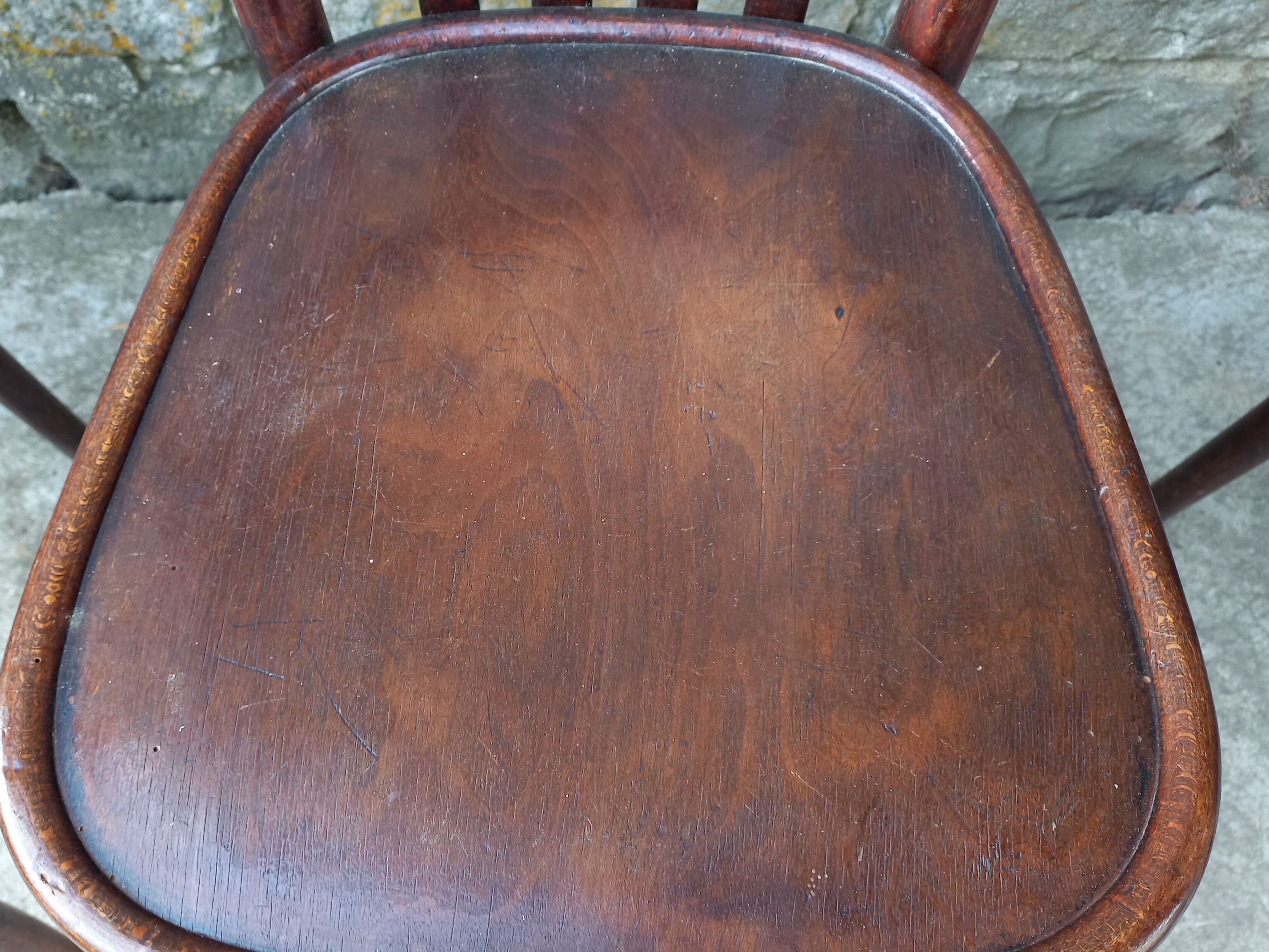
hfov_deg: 59.9
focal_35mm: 30
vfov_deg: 46.7
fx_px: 1100
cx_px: 589
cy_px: 529
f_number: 1.8
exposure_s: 1/50
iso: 100
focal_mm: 4.65
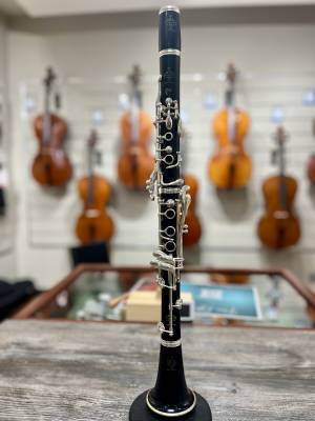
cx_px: 158
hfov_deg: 53.1
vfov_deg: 67.3
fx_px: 315
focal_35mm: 26
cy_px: 210
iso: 80
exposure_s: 1/120
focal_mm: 5.1
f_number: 1.6
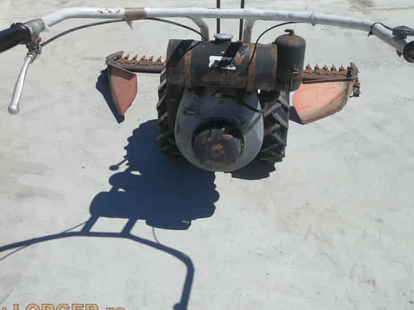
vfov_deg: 39.4
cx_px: 223
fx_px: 431
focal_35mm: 36
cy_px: 117
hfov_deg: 51.3
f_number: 8.9
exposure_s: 1/250
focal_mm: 4.9
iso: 80
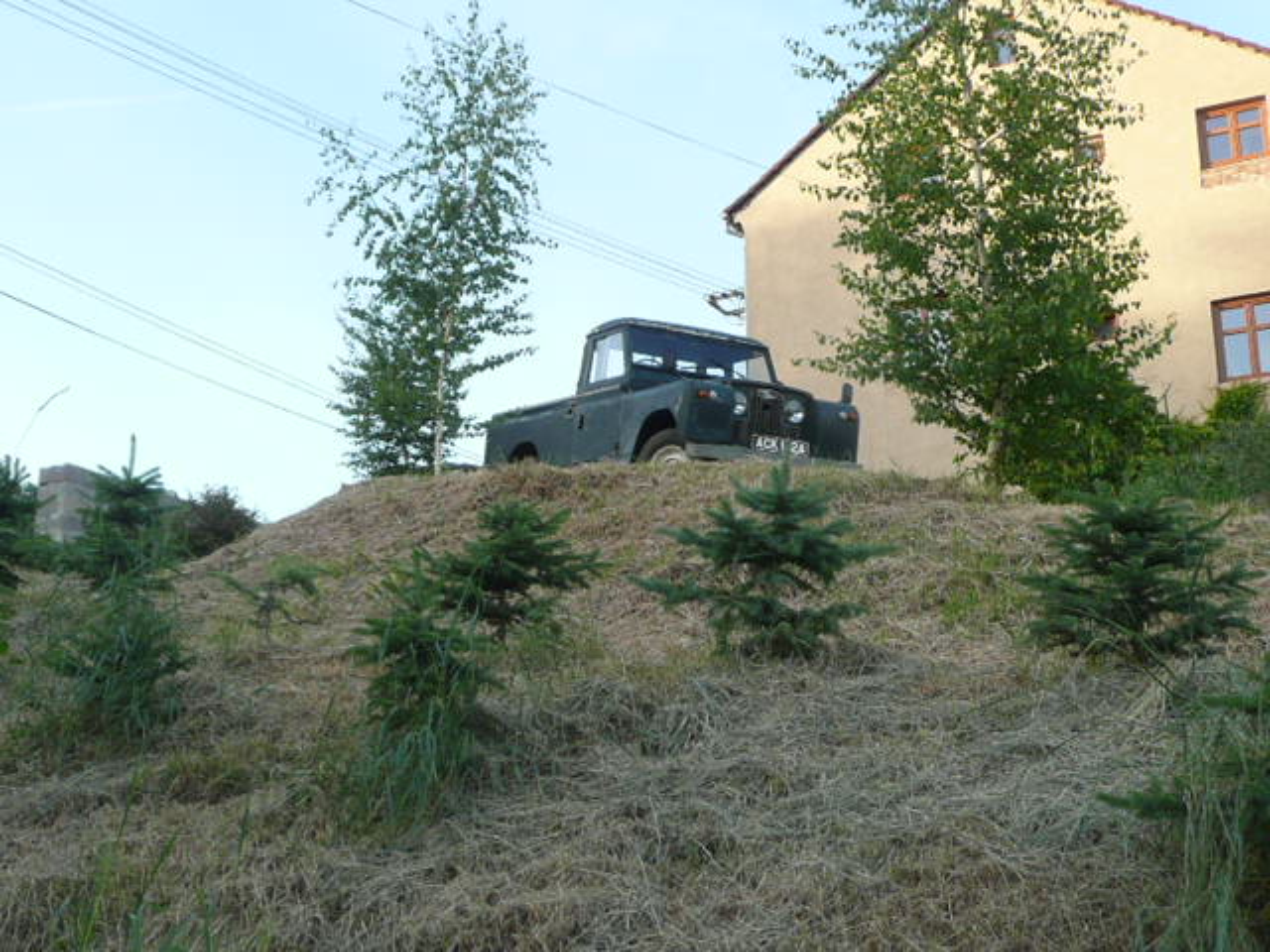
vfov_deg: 32.2
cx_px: 635
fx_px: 1651
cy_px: 476
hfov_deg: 42.1
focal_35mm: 45
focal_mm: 4.9
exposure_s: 1/125
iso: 100
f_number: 3.4
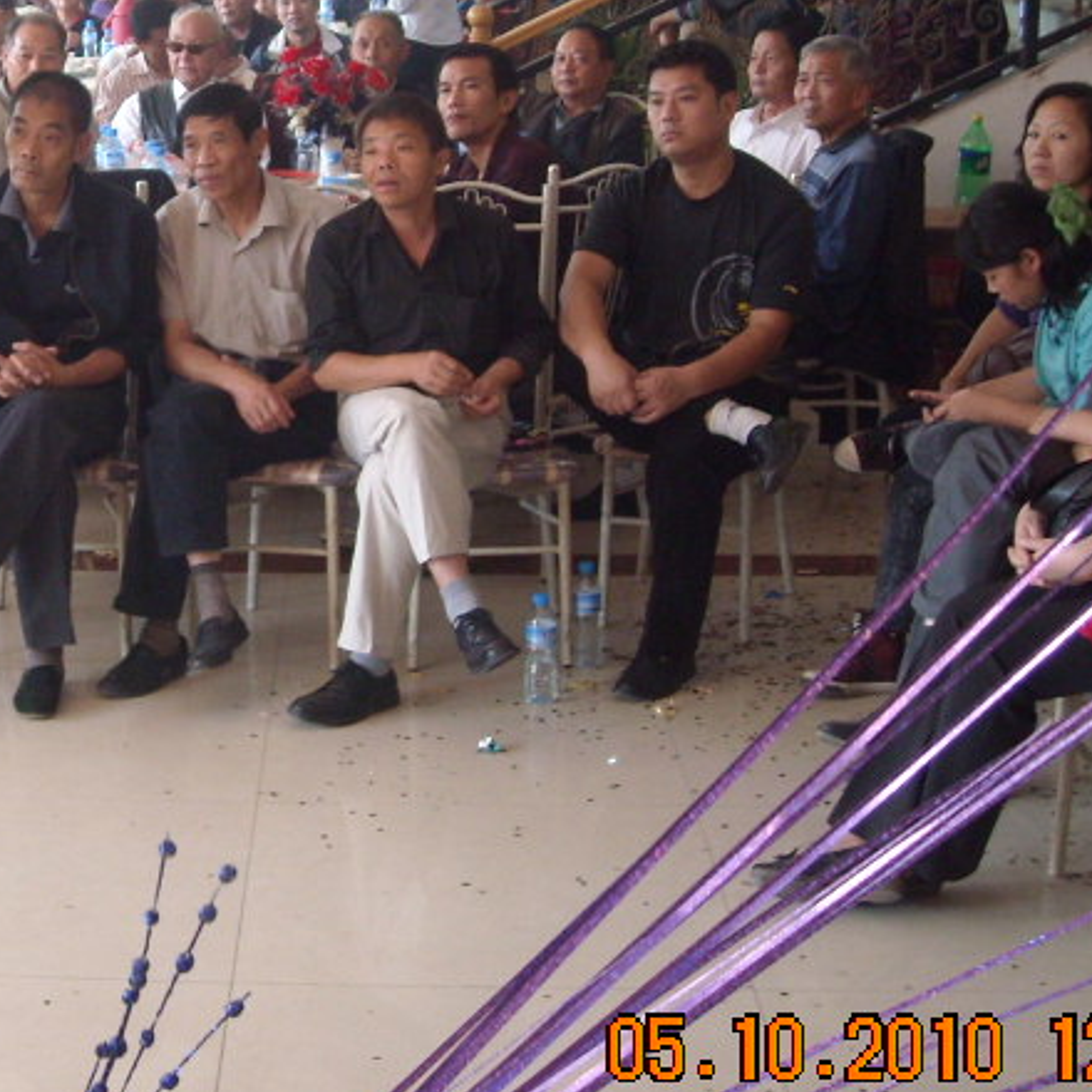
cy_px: 295
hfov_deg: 23.3
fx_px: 2570
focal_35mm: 72
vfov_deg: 23.8
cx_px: 79
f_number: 2.8
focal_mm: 5.7
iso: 200
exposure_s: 1/60
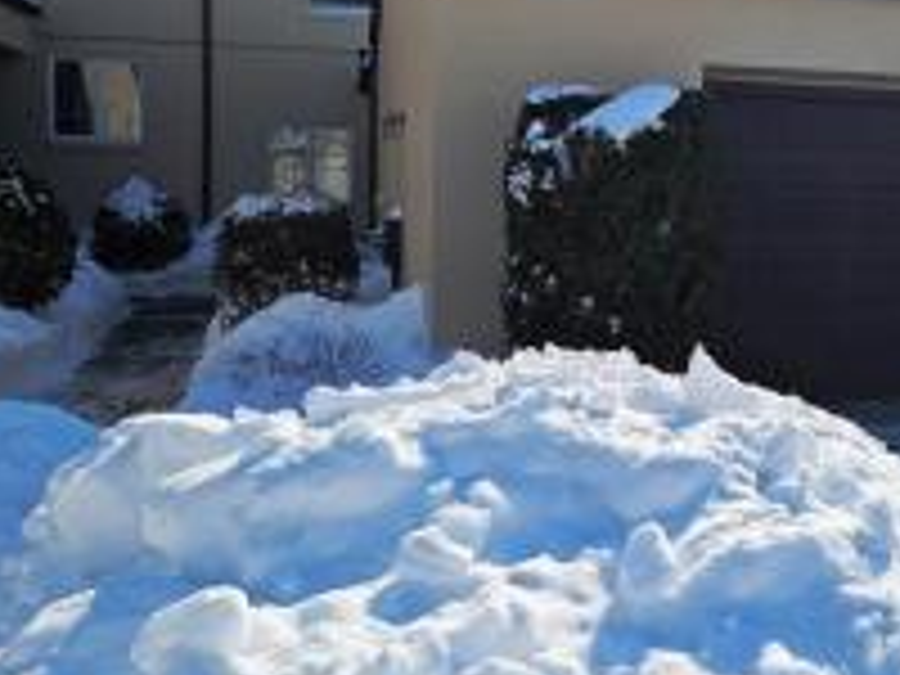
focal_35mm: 46
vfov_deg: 31.3
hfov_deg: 39.8
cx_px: 706
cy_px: 243
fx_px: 1196
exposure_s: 1/2921
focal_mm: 5.4
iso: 25
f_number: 1.8
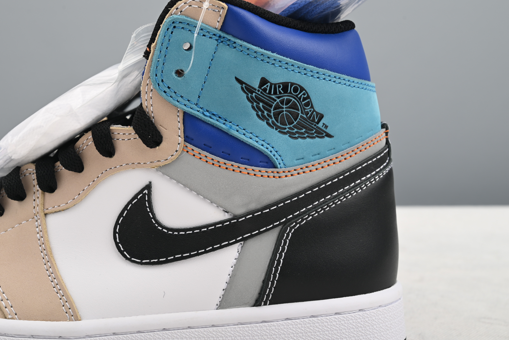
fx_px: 792
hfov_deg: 35.5
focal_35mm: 56
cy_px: 184
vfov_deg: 24.2
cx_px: 208
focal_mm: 46
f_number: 11
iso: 100
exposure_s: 1/200
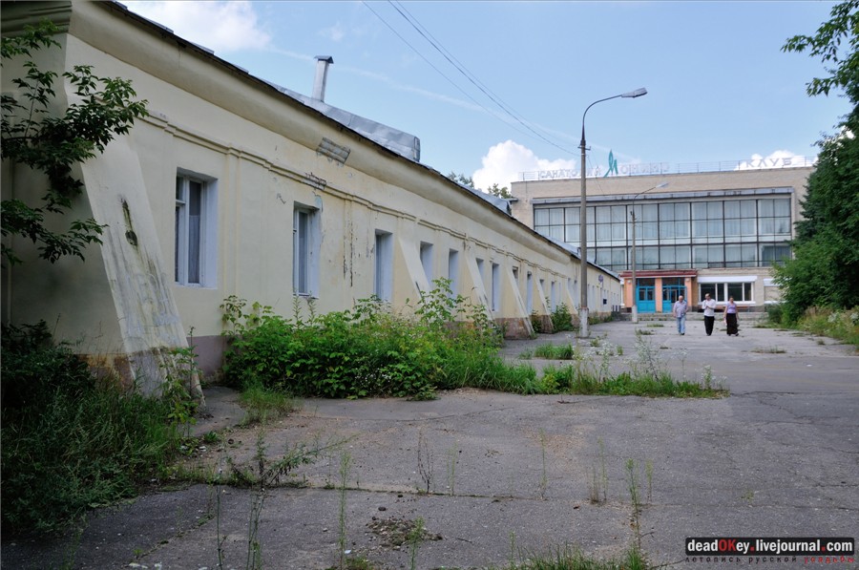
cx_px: 430
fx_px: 858
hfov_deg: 53.2
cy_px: 285
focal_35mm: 36
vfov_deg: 36.8
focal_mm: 24
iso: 250
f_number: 8
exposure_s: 1/320
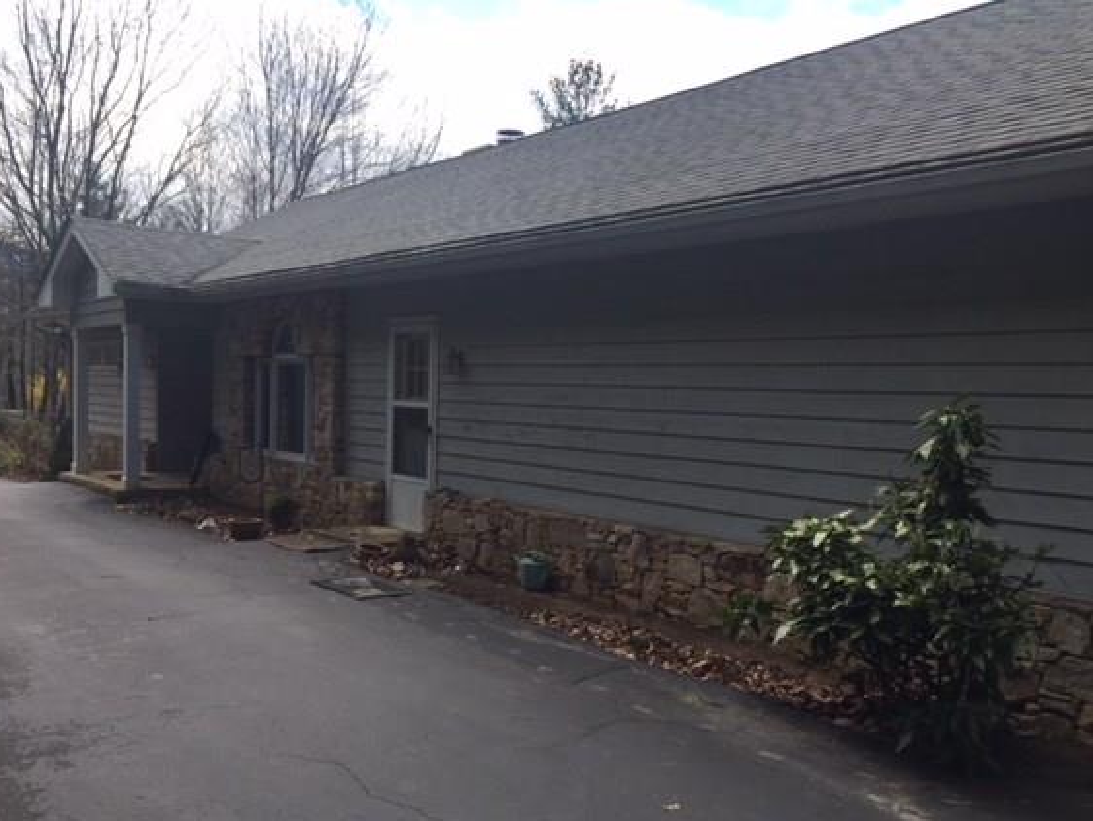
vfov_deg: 42.9
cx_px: 475
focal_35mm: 33
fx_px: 1042
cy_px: 451
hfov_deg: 55.2
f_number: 2.2
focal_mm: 4.15
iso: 32
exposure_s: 1/599
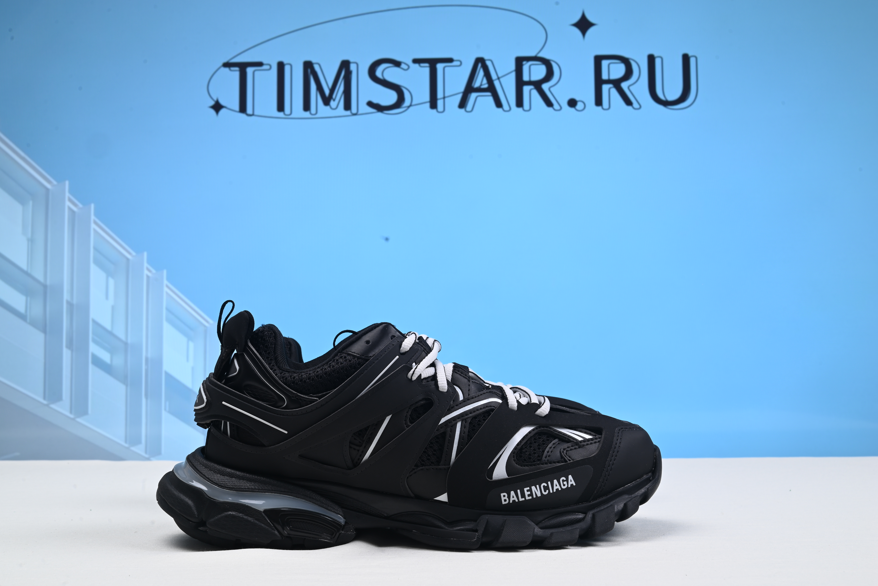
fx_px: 976
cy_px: 293
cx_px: 439
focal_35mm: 40
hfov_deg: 48.4
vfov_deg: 33.4
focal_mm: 40
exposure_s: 1/2.5
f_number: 16
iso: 100
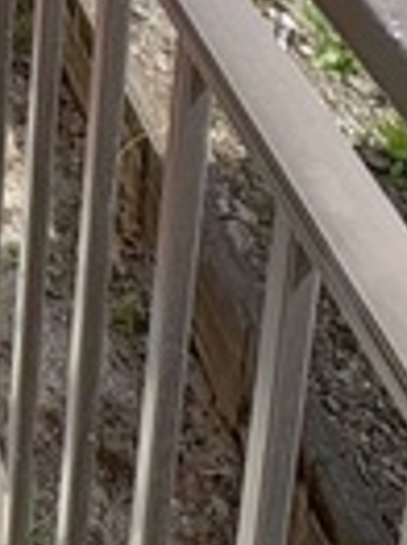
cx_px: -201
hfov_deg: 17.6
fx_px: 1178
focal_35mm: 75
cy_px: -678
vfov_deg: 16.1
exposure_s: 1/831
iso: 50
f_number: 2.2
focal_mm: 2.22
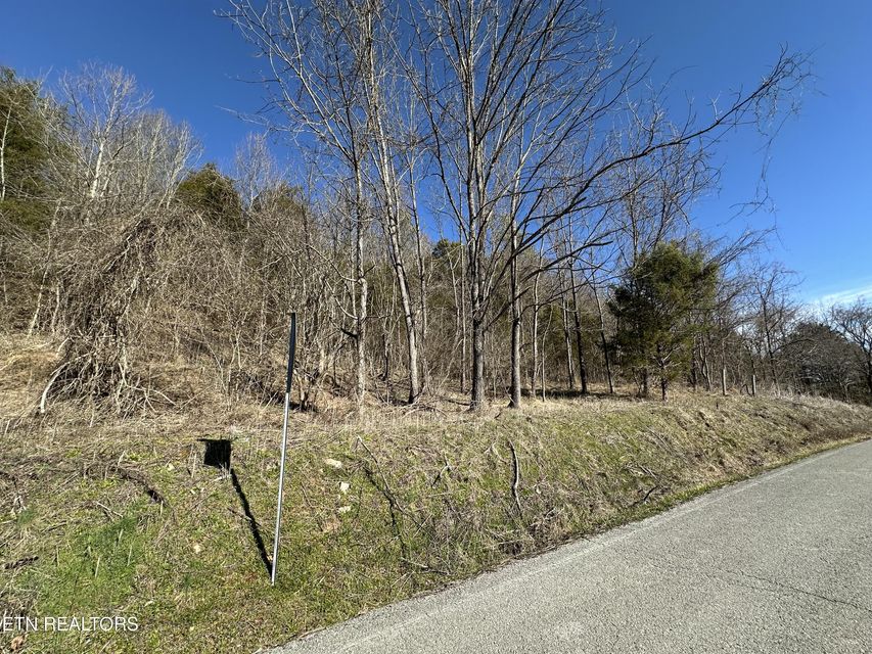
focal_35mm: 14
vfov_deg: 85.7
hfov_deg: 102.1
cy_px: 327
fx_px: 353
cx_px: 436
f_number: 2.2
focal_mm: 2.22
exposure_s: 1/1103
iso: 50
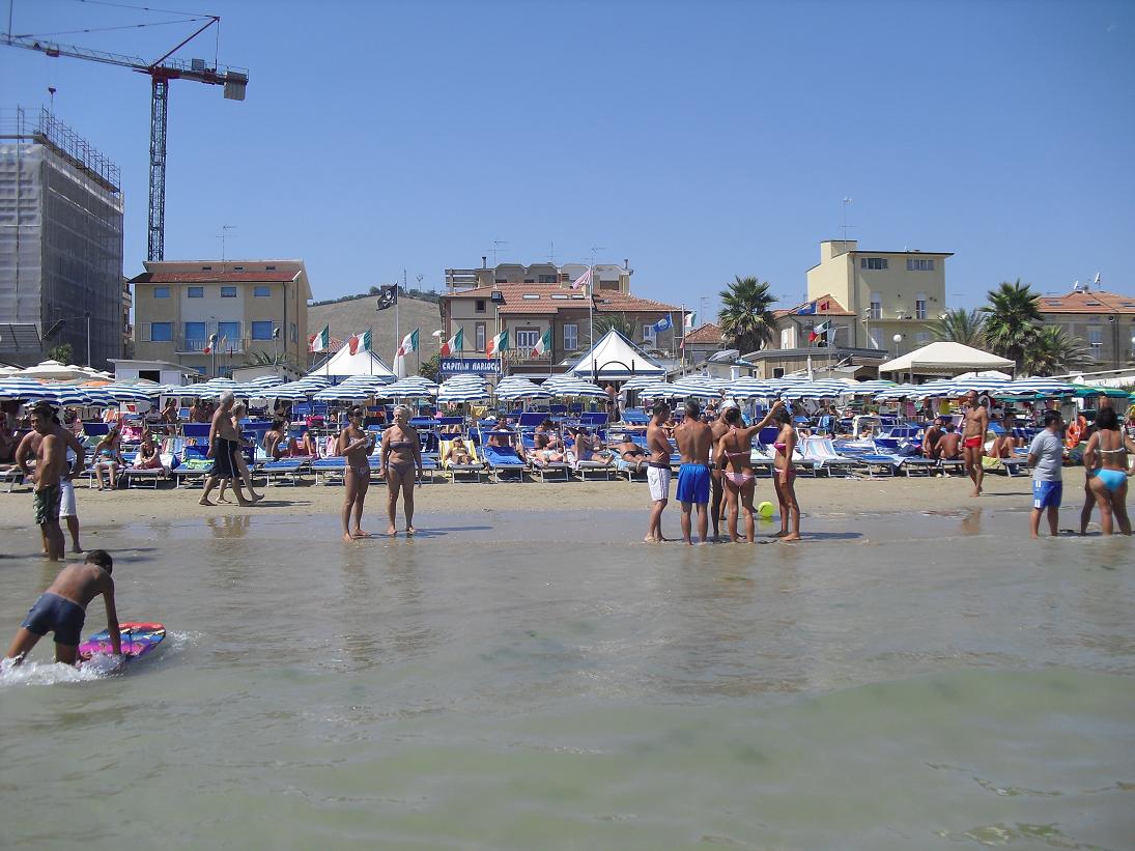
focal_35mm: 36
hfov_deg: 51.4
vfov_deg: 39.6
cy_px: 426
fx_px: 1180
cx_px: 568
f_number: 7.8
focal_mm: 6.3
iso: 64
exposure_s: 1/200
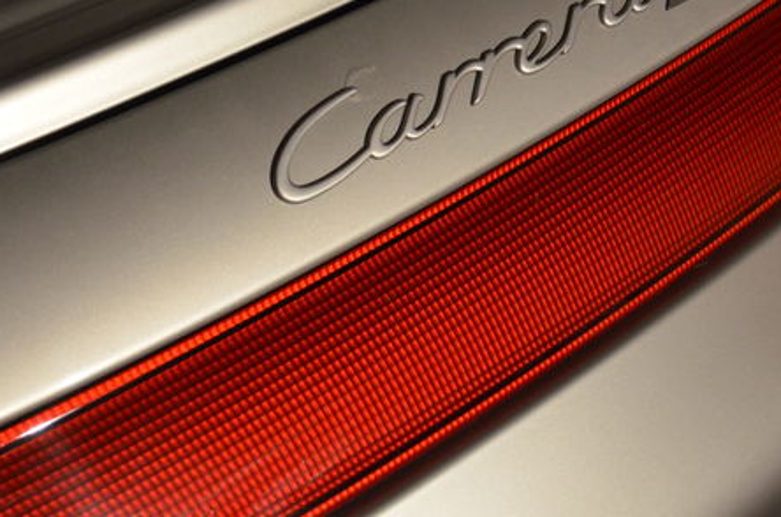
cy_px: 106
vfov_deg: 14.9
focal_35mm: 91
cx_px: 501
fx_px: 1967
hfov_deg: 22.4
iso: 2200
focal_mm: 35
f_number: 5
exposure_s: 1/30
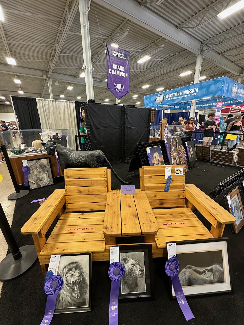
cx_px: 122
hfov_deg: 85.7
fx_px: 132
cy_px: 162
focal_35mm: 14
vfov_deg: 102.1
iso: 200
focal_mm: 2.22
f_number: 2.2
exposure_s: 1/60
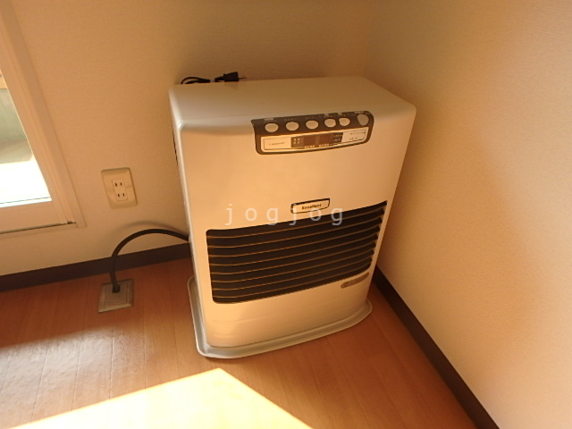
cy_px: 214
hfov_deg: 79.0
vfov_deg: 63.4
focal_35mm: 21
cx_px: 286
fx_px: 347
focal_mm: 3.7
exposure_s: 1/60
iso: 125
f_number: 3.5
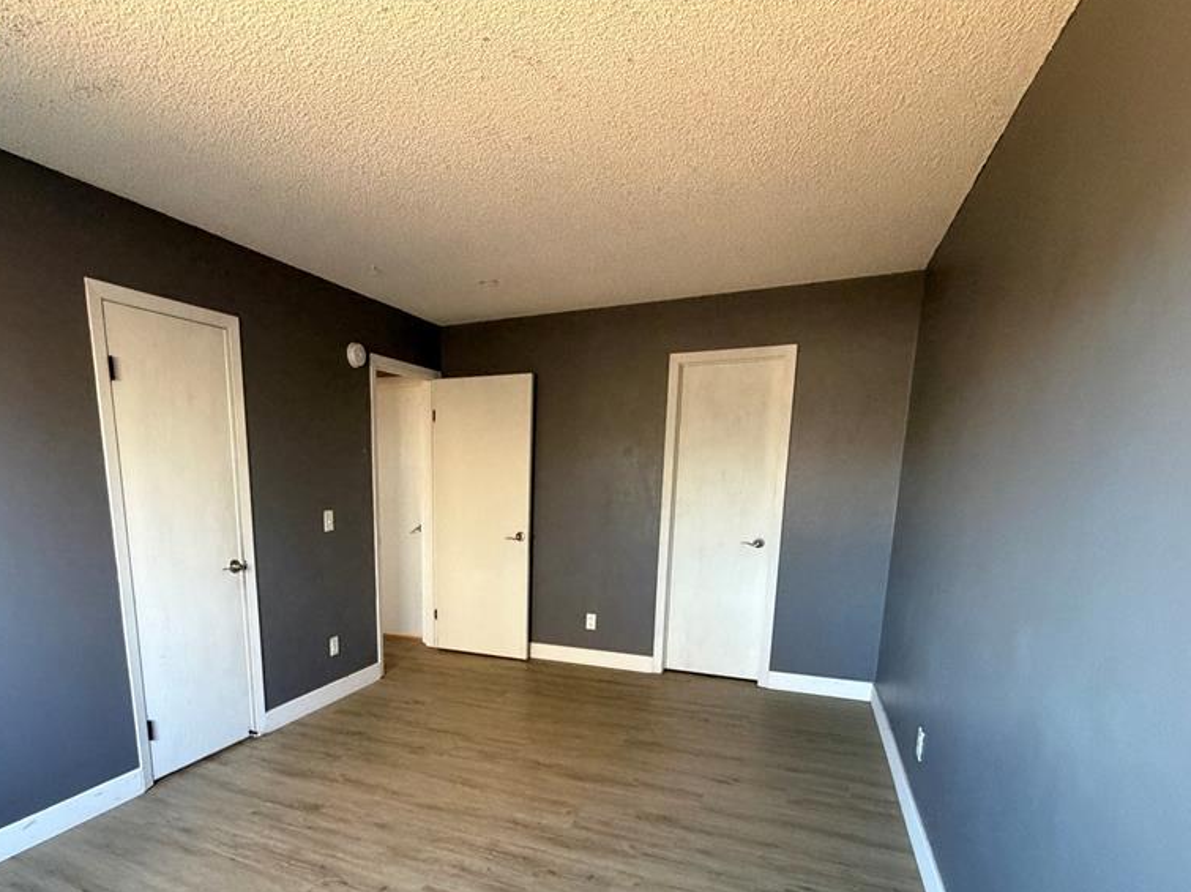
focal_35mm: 19
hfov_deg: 83.9
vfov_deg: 66.8
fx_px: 653
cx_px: 487
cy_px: 594
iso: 500
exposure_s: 1/60
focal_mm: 2.22
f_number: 2.2
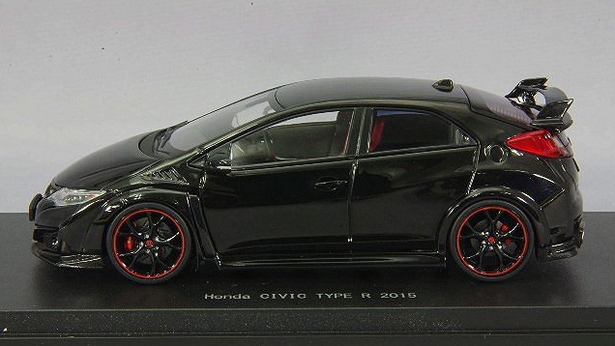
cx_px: 307
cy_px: 186
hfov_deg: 18.2
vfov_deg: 10.3
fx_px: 1925
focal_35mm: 118
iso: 400
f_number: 32
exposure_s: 1
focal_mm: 75
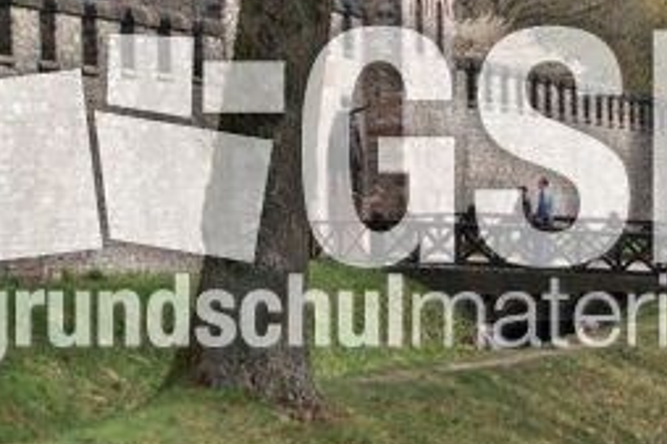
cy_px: 194
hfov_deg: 13.6
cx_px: 412
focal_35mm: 151
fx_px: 2796
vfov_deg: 9.1
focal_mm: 50
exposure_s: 1/2500
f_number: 5.6
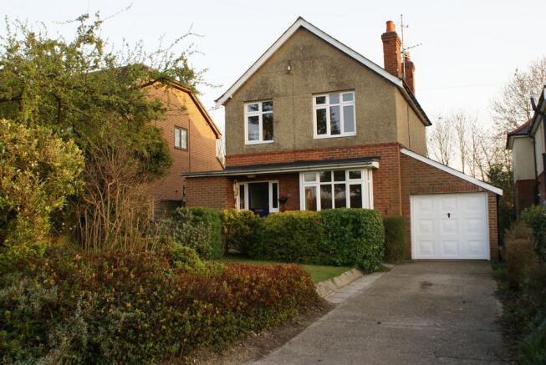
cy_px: 182
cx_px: 273
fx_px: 547
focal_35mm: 36
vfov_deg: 37.0
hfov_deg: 53.1
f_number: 6.3
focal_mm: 24
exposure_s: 1/60
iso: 100
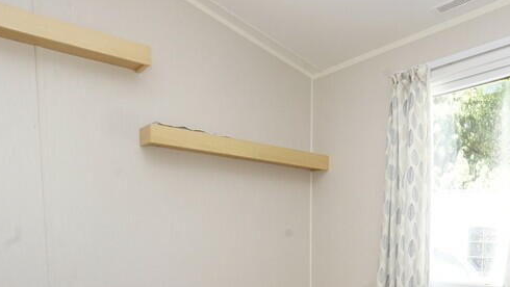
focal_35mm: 35
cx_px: 385
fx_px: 473
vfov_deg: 30.1
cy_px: 320
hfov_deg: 53.9
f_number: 11
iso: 1600
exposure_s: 1/60
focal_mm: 16
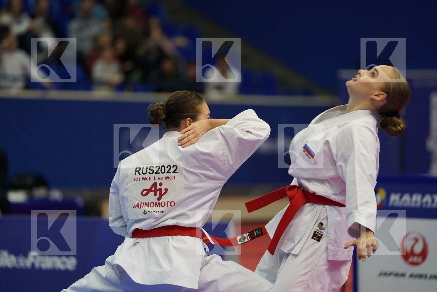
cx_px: 218
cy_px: 146
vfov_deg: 6.9
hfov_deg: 10.3
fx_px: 2428
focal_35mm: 200
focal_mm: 200
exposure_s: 1/500
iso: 1250
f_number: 2.8
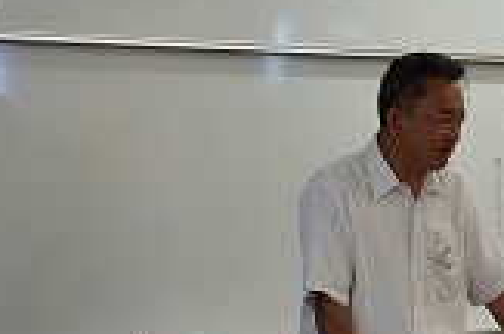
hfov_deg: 14.8
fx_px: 1928
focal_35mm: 138
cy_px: 161
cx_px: 442
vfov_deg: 9.9
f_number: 5
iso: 400
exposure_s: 1/100
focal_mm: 23
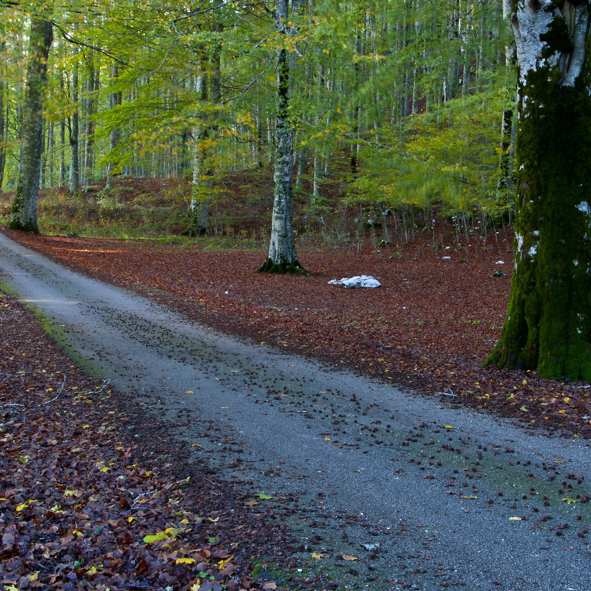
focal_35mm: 63
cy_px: 296
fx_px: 1213
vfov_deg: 27.4
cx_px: 358
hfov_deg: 27.3
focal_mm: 27
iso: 100
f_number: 22
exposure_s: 2.5
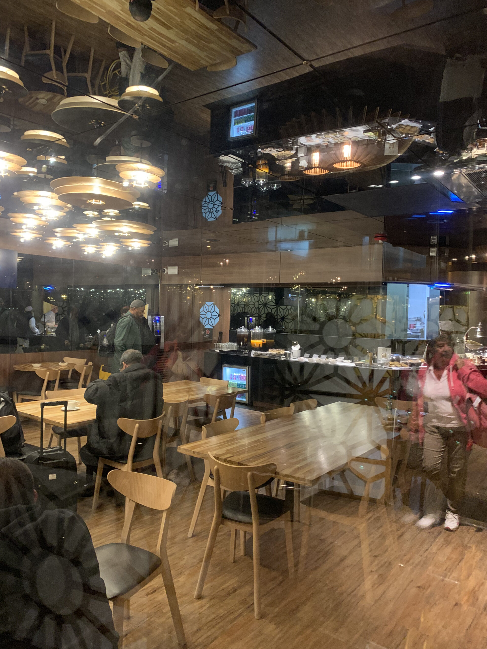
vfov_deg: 67.3
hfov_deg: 53.1
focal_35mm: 26
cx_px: 244
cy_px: 324
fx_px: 488
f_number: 1.8
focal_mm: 4.25
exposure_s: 1/30
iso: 400
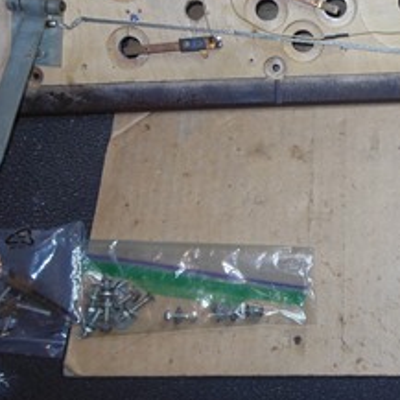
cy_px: 103
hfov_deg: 30.6
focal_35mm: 53
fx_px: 693
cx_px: 369
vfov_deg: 31.7
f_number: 3.3
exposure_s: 1/30
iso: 125
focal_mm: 5.2
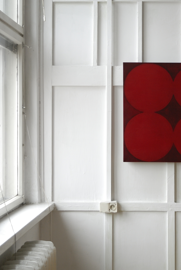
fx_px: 361
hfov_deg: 27.8
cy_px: 113
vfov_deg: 40.9
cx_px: 133
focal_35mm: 48
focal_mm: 20
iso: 200
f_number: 2.8
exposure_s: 1/40
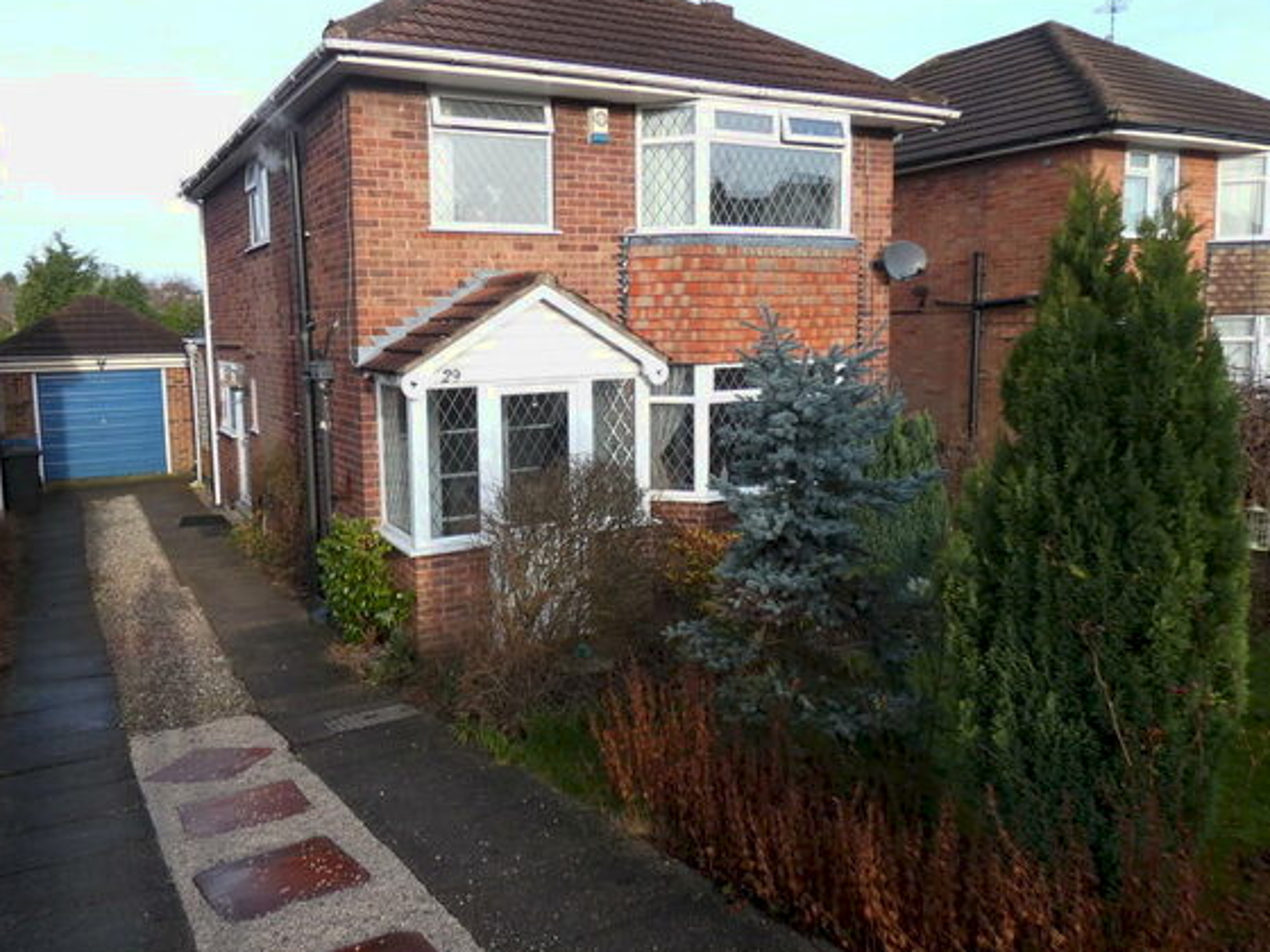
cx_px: 519
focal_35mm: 25
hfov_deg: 68.8
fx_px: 917
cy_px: 436
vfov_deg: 54.8
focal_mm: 3.6
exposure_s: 1/320
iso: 80
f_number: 2.8
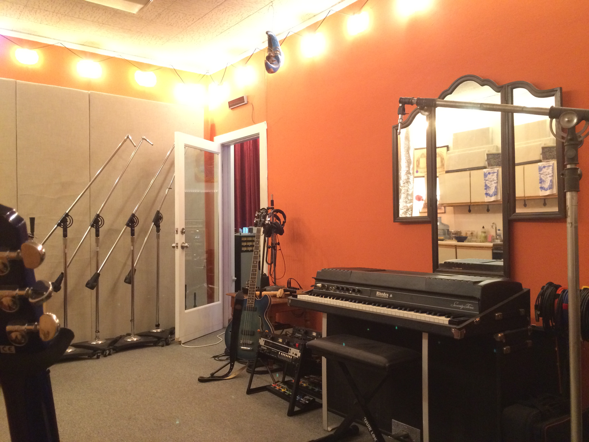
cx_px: 294
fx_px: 493
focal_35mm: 29
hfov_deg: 61.7
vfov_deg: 48.2
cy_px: 221
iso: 250
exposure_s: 1/20
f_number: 2.2
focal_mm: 4.15
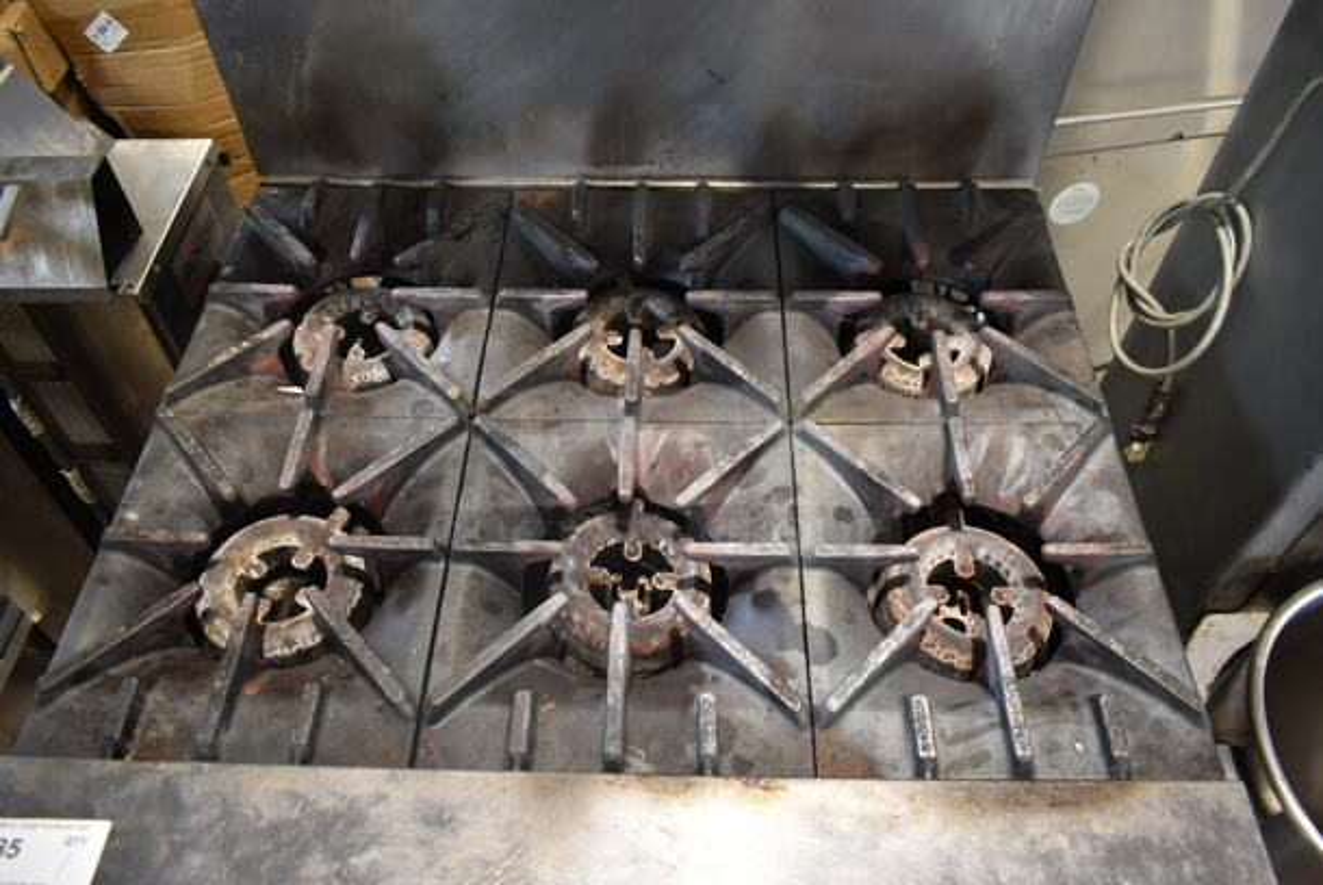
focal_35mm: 27
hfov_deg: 67.3
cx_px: 662
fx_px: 993
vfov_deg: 48.0
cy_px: 442
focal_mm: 18
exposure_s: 1/30
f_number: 3.5
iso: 720
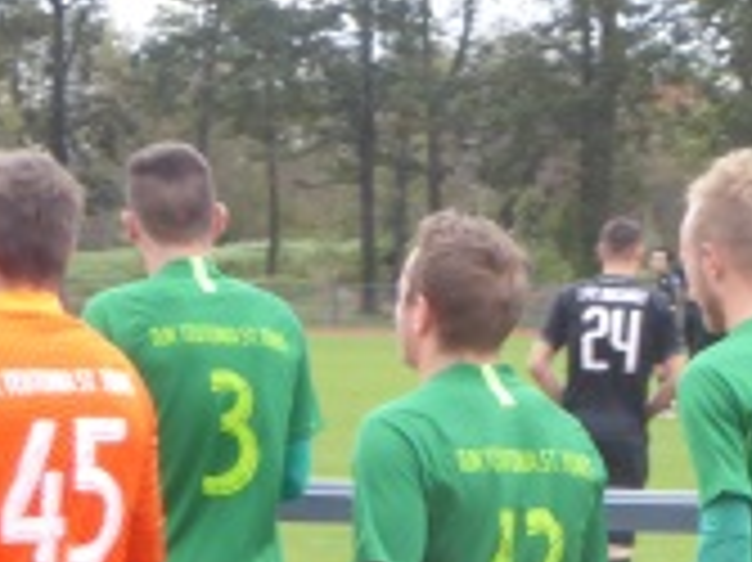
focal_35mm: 286
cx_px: 711
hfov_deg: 6.9
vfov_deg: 5.2
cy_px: 531
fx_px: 6209
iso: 200
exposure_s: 1/60
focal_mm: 19
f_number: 5.1
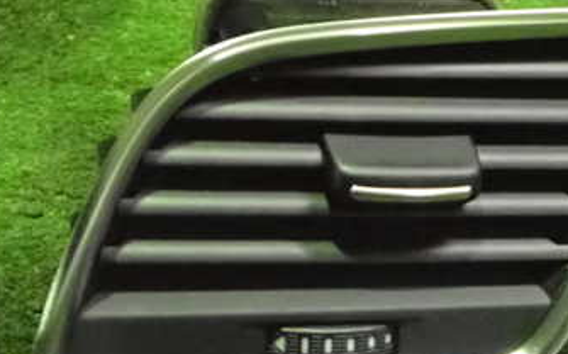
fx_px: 882
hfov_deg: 35.4
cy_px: 178
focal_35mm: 57
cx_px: 378
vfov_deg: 22.7
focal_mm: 5.4
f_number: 2.3
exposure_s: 1/160
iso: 6400
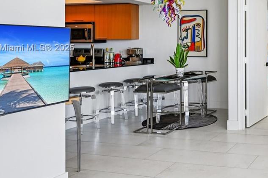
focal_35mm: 43
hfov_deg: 39.2
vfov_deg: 30.7
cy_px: 49
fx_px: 320
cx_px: 278
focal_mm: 17
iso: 100
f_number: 5.6
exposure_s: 1/30
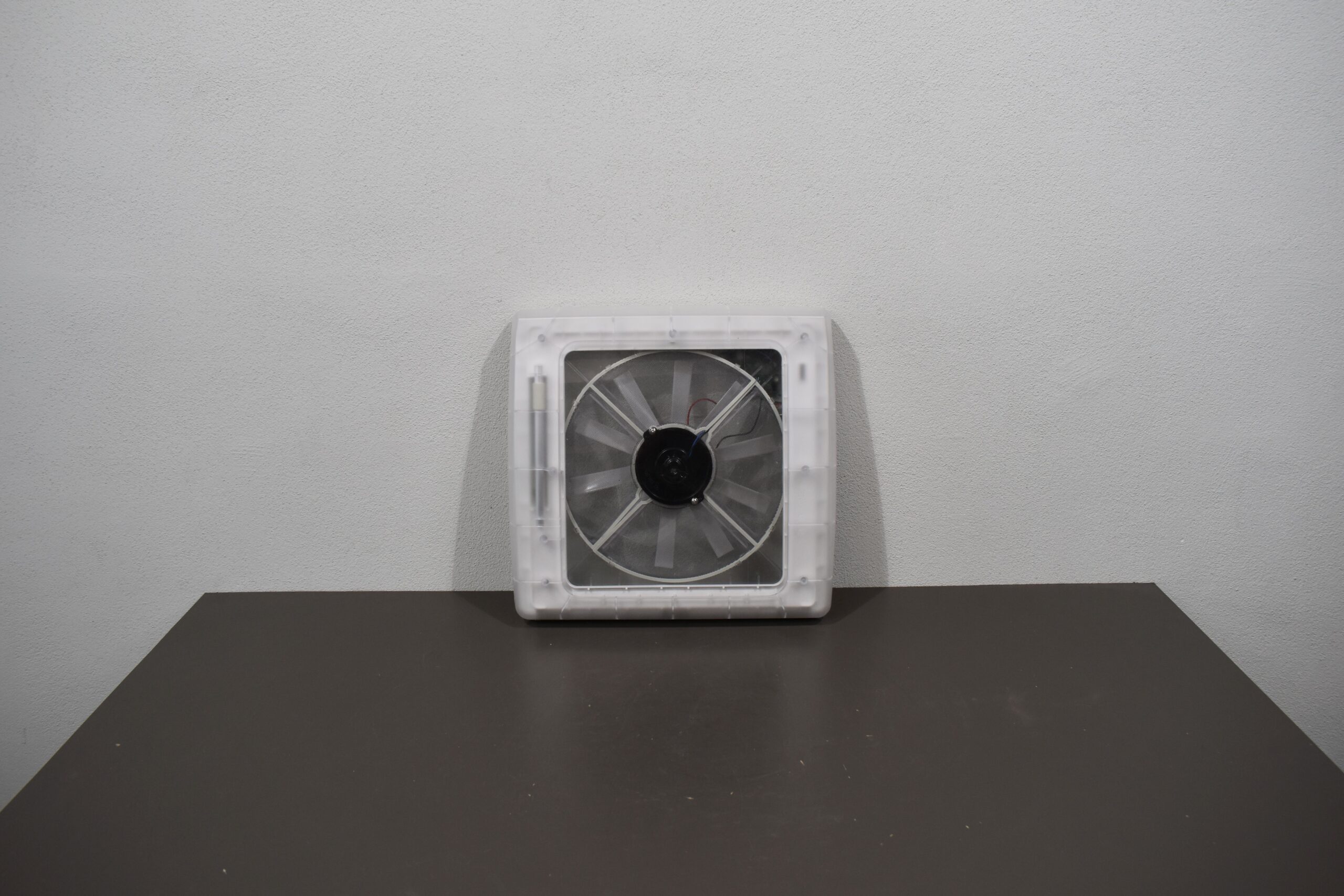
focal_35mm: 30
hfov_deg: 61.9
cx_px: 672
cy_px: 448
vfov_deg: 43.6
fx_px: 1120
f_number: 5.6
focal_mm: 20
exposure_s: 1/125
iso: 400
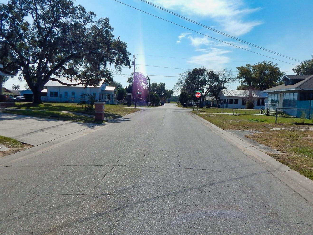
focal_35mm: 28
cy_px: 120
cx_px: 175
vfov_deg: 49.8
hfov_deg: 63.2
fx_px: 253
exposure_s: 1/1250
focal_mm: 4
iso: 125
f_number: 6
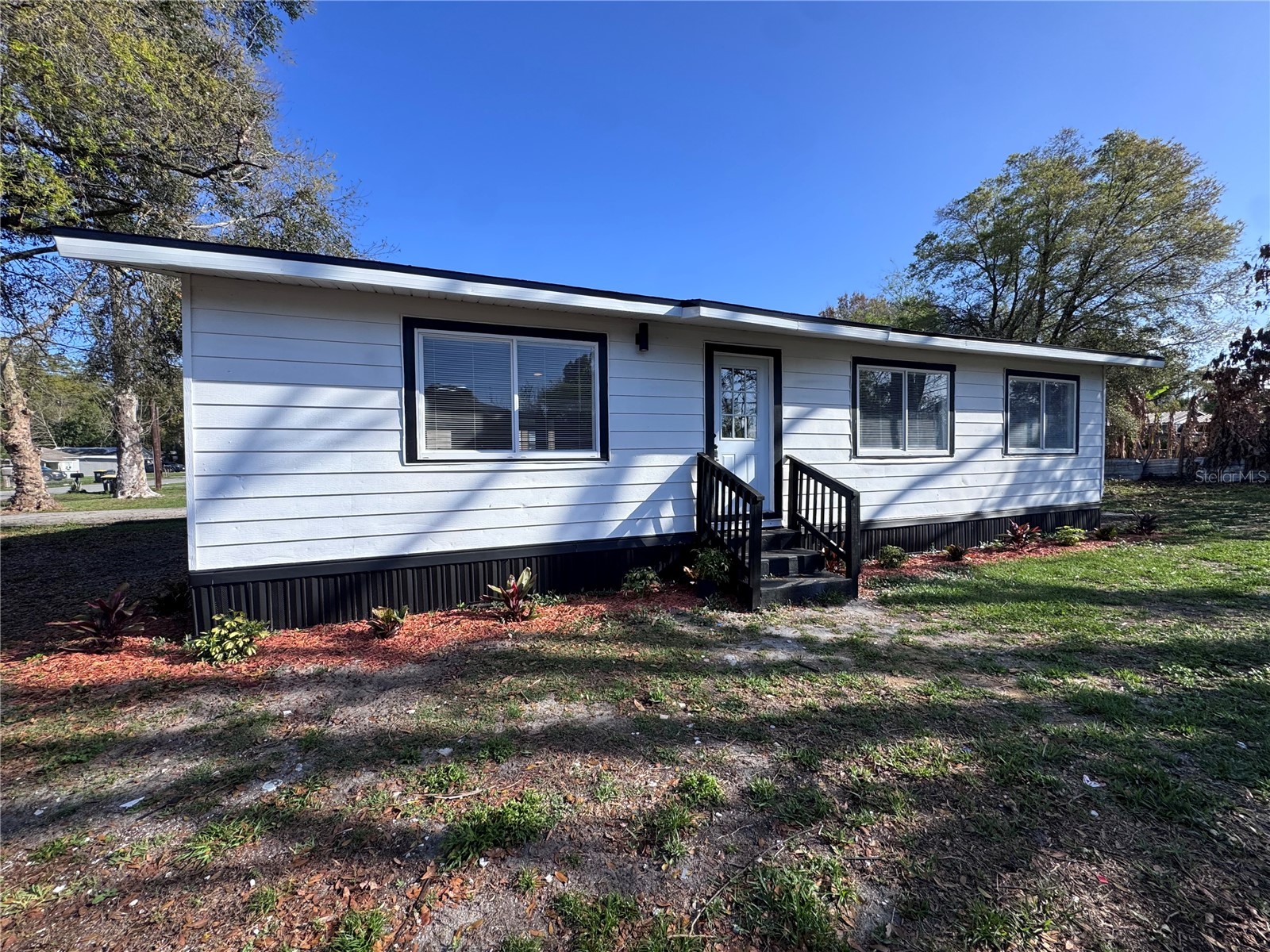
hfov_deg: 102.1
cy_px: 476
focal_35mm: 14
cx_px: 635
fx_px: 514
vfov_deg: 85.7
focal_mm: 2.22
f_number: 2.2
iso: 50
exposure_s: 1/1637
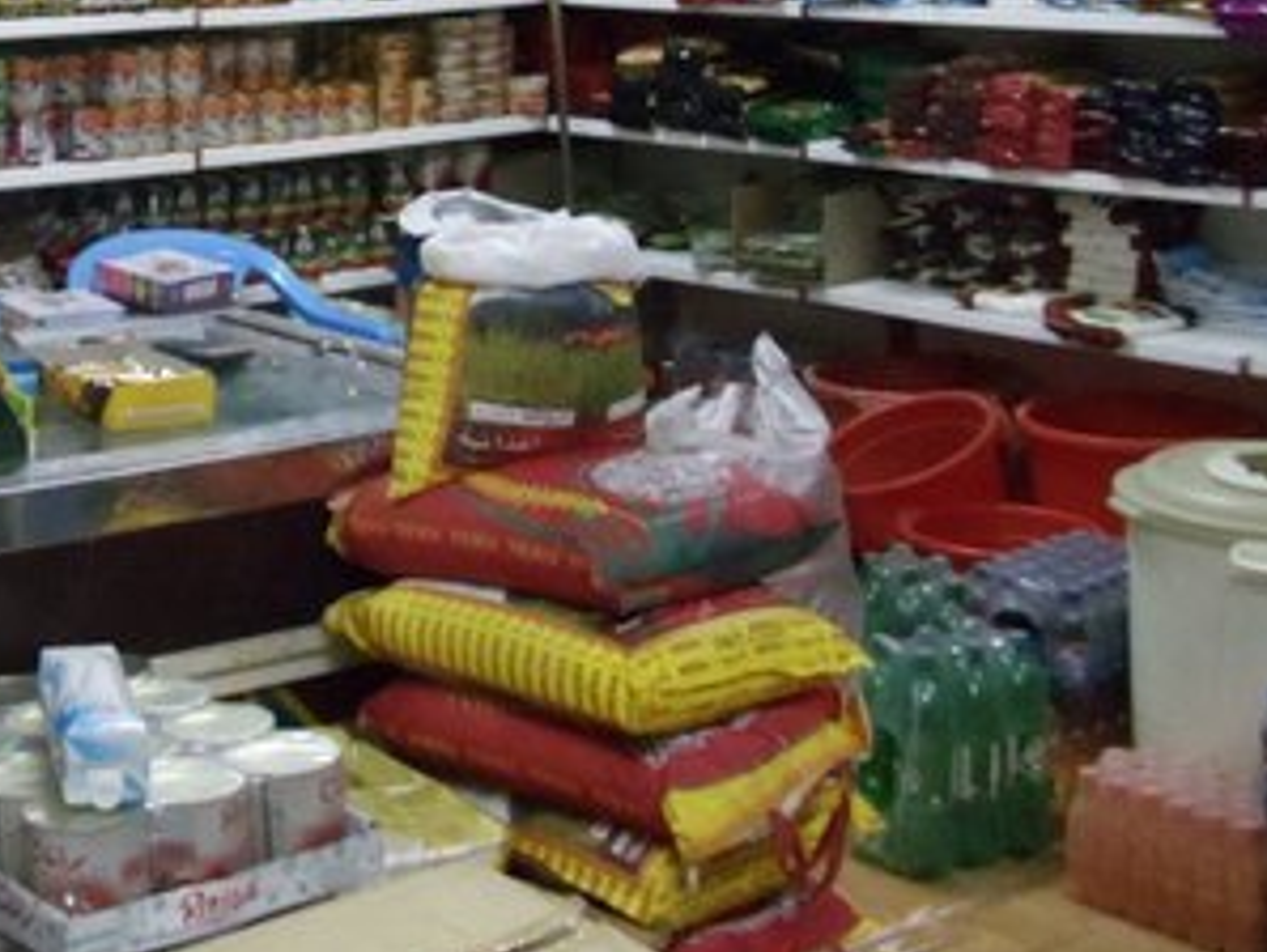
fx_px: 3517
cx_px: 21
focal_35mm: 96
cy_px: 38
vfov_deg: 15.2
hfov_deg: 19.9
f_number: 3.5
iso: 800
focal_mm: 6
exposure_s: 1/25
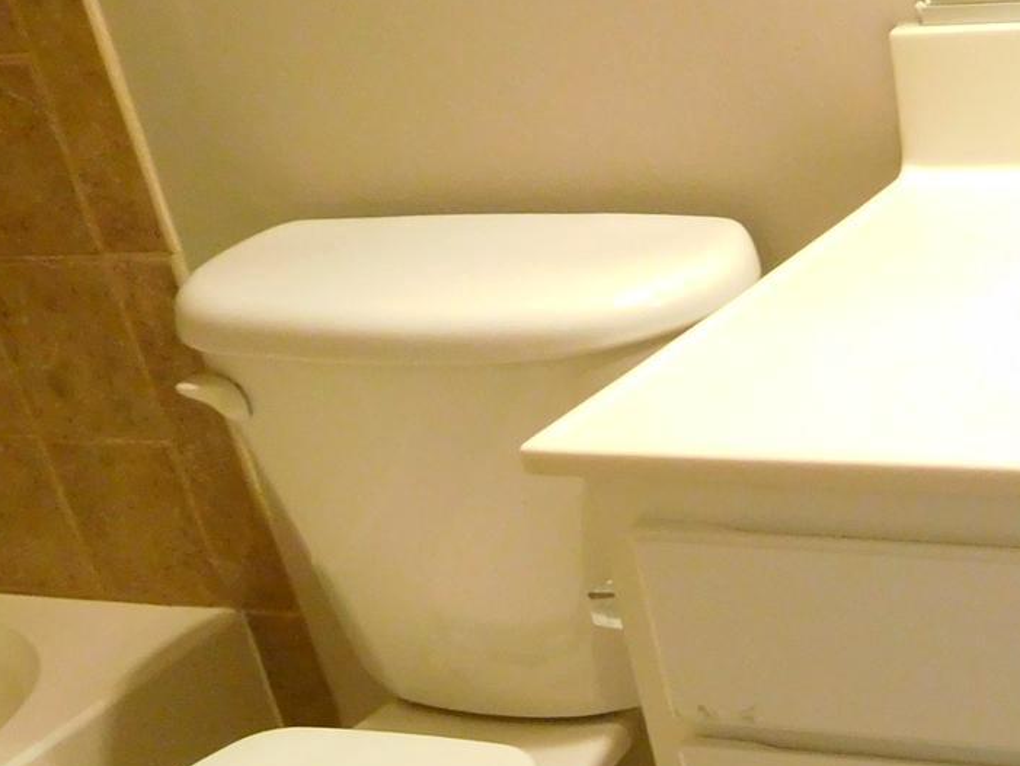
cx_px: 1056
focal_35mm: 73
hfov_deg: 25.2
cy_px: 996
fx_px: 2151
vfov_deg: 18.7
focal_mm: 4.5
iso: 400
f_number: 3.4
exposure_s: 1/13
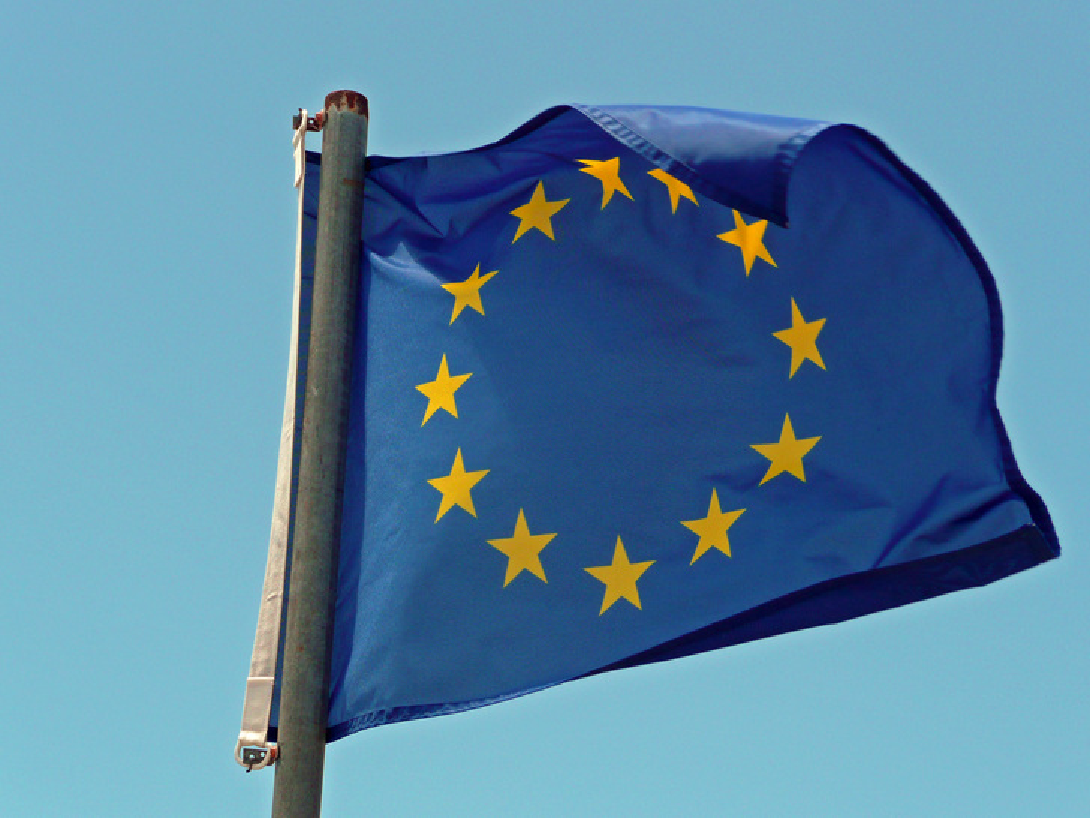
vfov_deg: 13.2
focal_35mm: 112
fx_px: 3527
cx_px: 545
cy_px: 409
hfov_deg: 17.6
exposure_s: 1/500
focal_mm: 18.4
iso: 100
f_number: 4.7
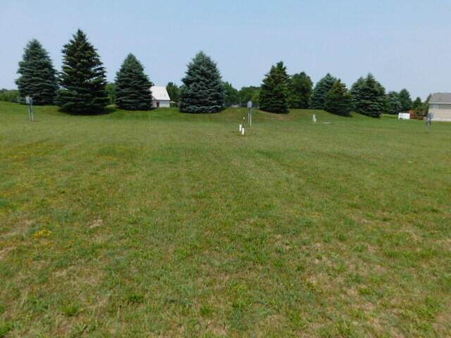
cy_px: 169
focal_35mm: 23
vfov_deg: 58.9
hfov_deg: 73.9
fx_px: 300
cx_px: 226
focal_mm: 4
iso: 125
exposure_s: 1/500
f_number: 6
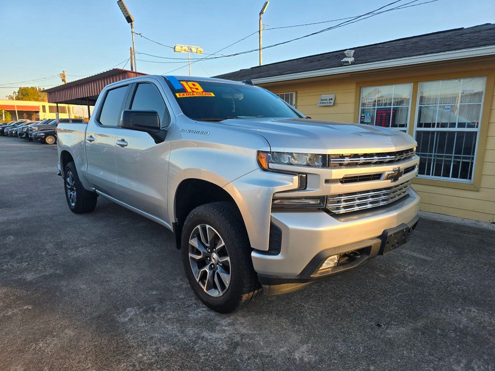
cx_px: 248
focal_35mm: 23
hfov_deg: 73.9
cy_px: 186
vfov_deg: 58.9
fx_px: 329
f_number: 1.7
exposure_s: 1/180
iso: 12
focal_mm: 6.3
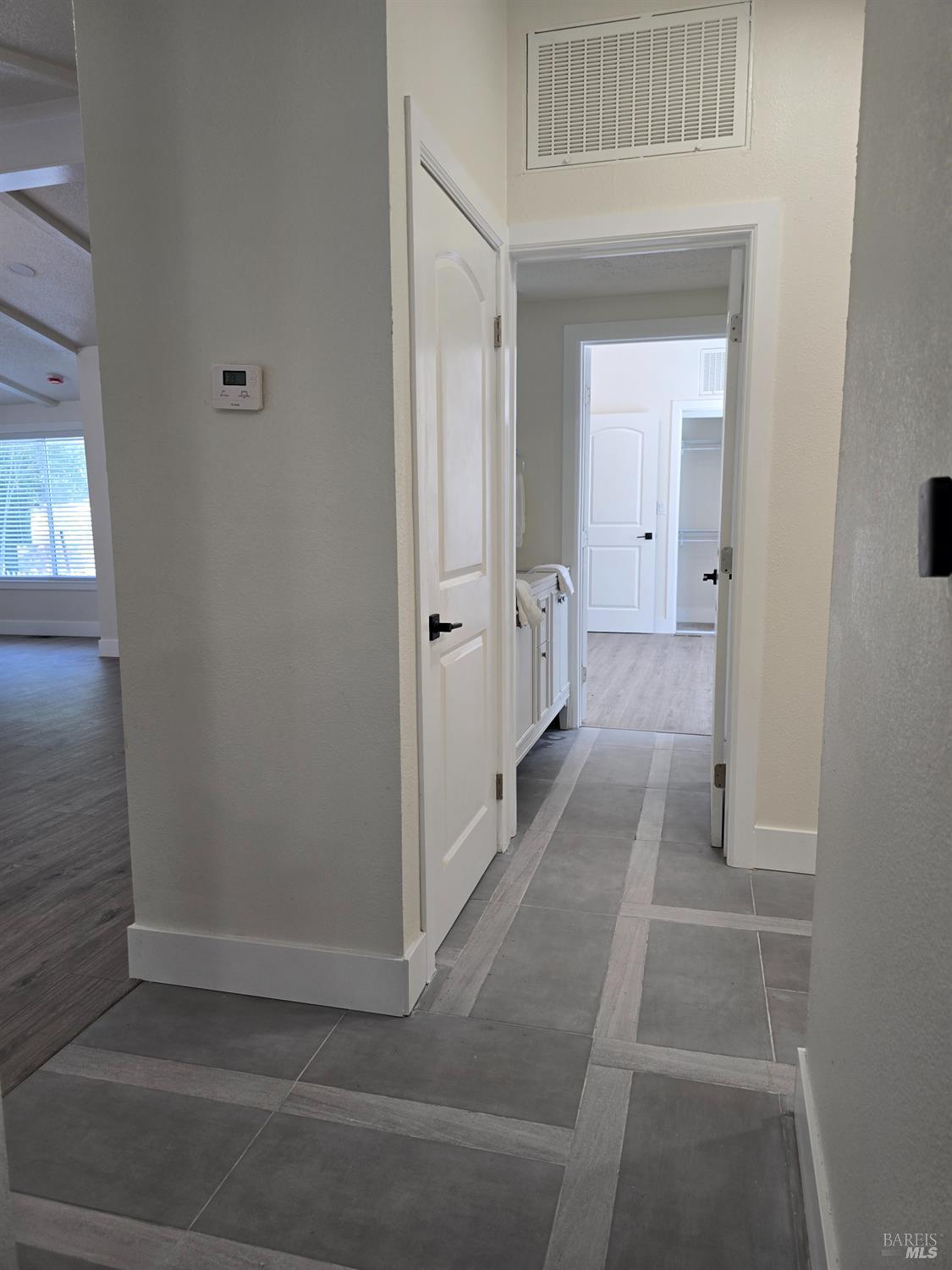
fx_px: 843
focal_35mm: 23
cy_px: 635
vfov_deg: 73.9
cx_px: 476
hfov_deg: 58.9
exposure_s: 1/120
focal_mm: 6.3
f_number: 1.7
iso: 80
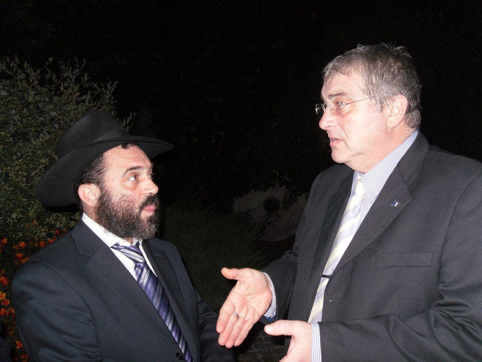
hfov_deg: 52.6
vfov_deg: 40.7
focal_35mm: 35
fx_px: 487
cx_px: 241
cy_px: 181
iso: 200
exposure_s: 1/45
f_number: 3.5
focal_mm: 6.3
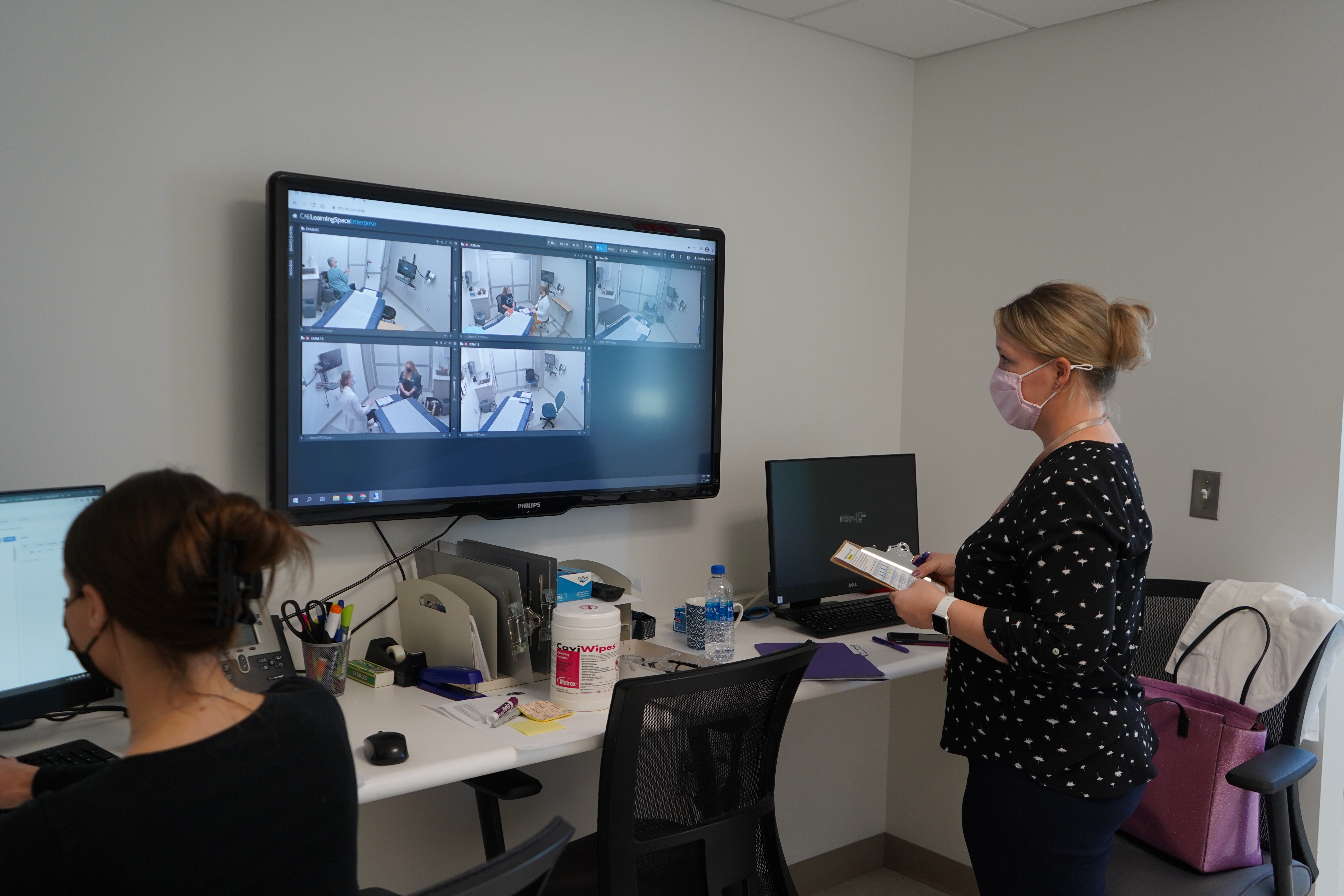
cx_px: 672
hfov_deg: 61.9
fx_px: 1120
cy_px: 448
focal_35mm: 30
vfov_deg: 43.6
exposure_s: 1/160
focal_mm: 30
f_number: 4
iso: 800
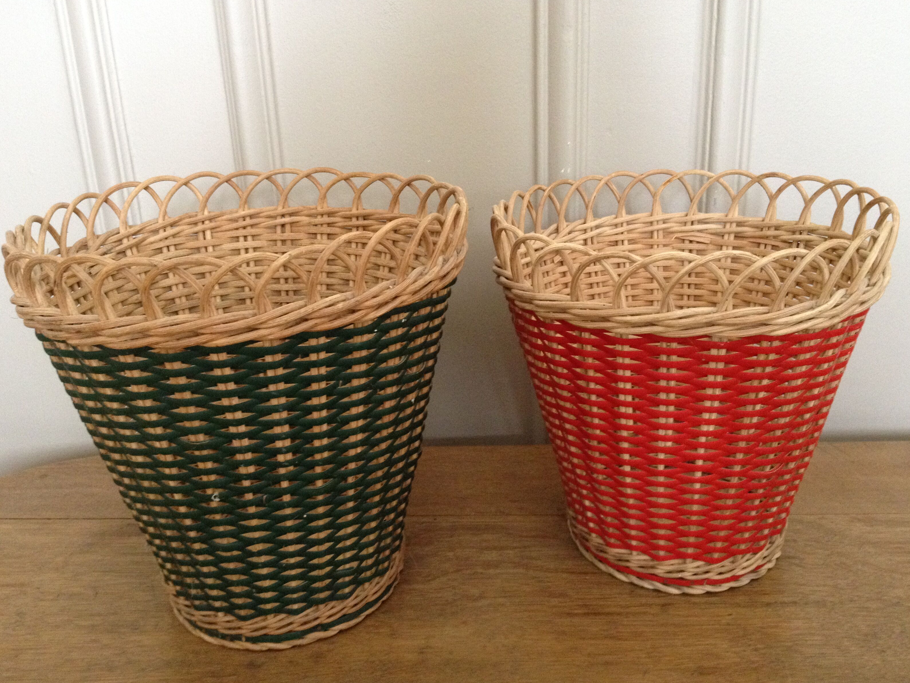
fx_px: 946
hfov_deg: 51.4
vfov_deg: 39.7
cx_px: 449
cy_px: 348
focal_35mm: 36
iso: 320
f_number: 2.4
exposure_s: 1/20
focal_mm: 4.28
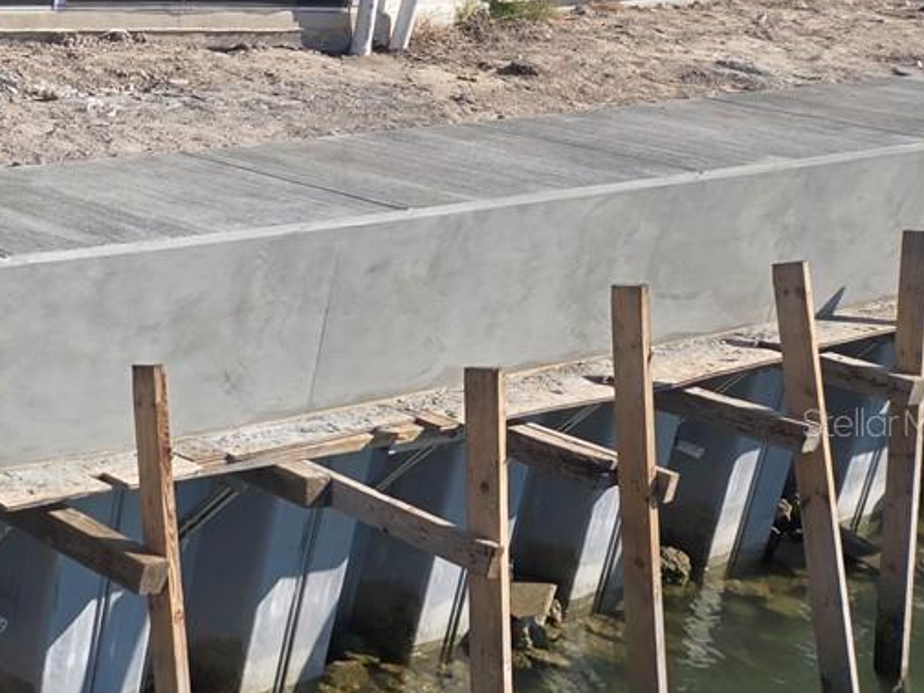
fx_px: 1949
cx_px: -491
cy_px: 422
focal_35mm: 73
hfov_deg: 21.8
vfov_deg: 20.1
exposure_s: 1/1742
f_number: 1.8
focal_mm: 5.4
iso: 25
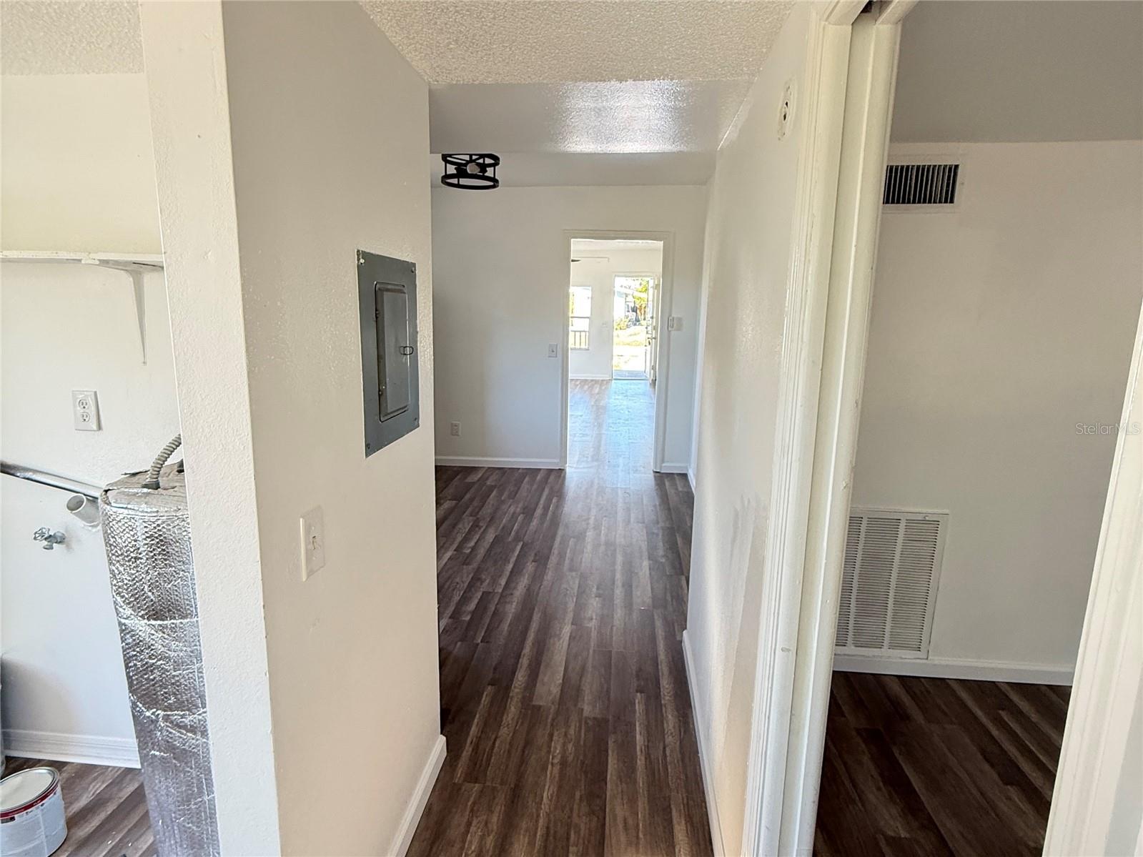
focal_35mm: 14
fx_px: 462
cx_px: 572
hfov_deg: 102.1
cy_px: 428
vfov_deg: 85.7
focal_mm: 2.22
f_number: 2.2
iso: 250
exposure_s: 1/99
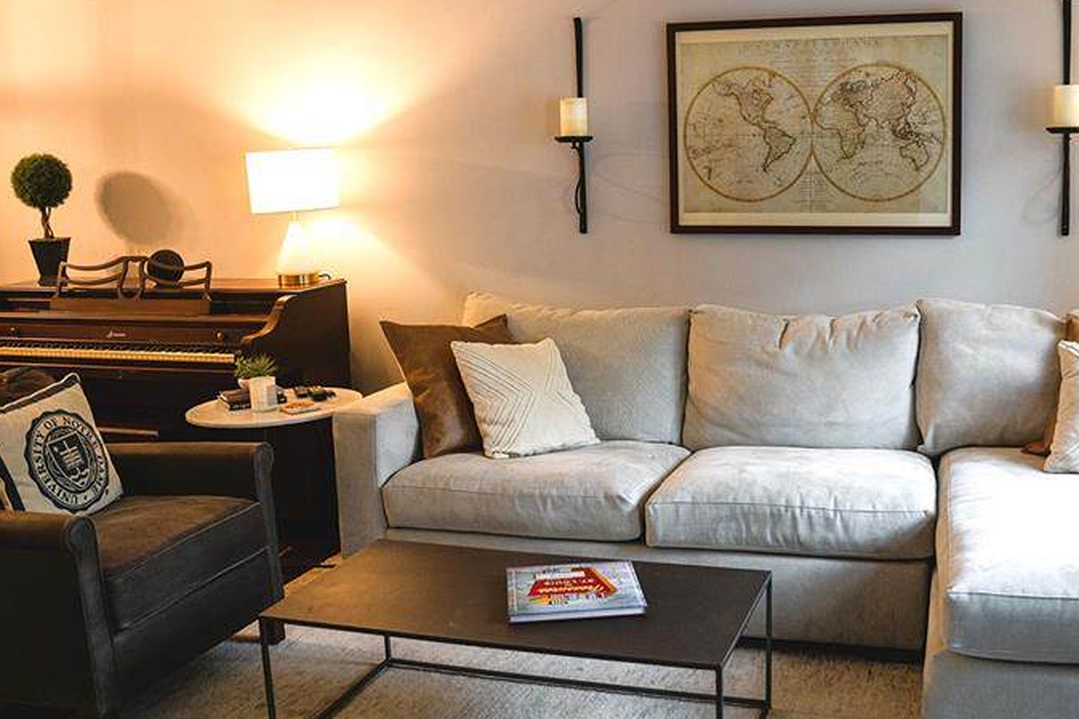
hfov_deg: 49.5
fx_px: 1157
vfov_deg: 34.5
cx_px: 672
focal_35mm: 39
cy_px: 335
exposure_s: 1/160
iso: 1600
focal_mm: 25.4
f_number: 3.2
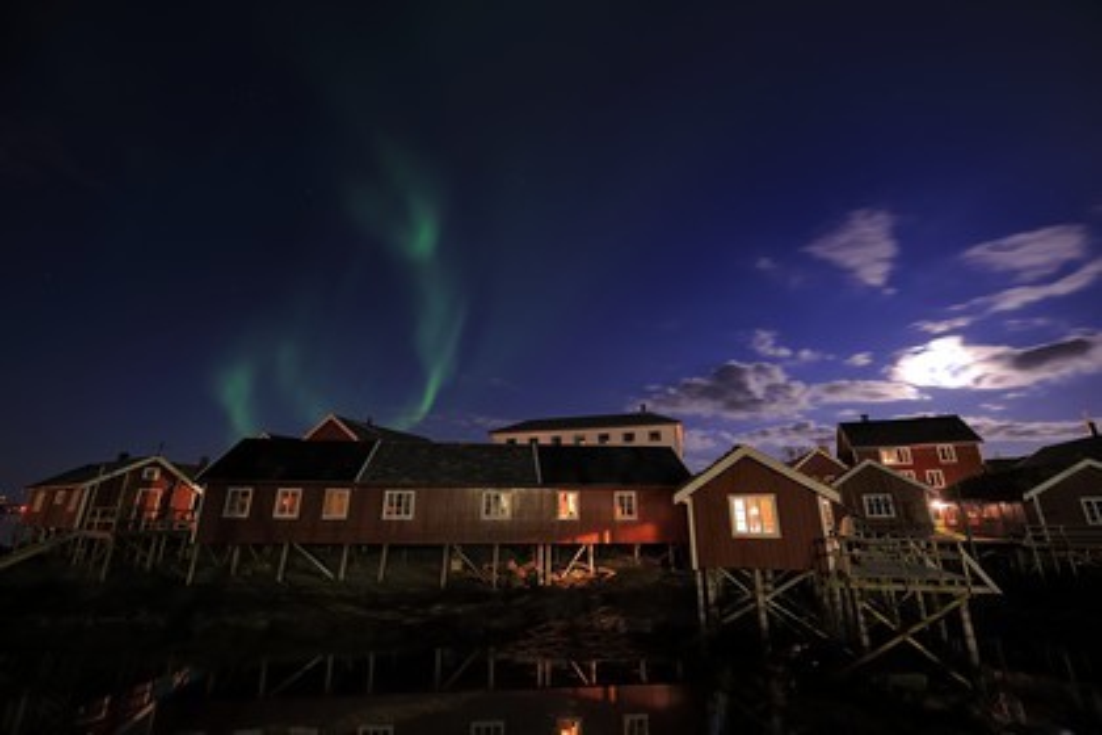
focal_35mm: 14
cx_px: 551
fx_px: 429
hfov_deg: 104.3
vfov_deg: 81.2
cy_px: 368
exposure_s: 8
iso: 400
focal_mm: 14
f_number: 4
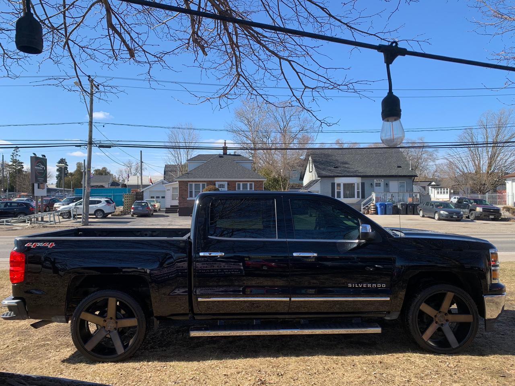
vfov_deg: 53.1
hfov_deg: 67.3
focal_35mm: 26
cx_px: 258
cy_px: 193
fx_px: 387
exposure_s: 1/1350
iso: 25
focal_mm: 4.25
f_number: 1.8
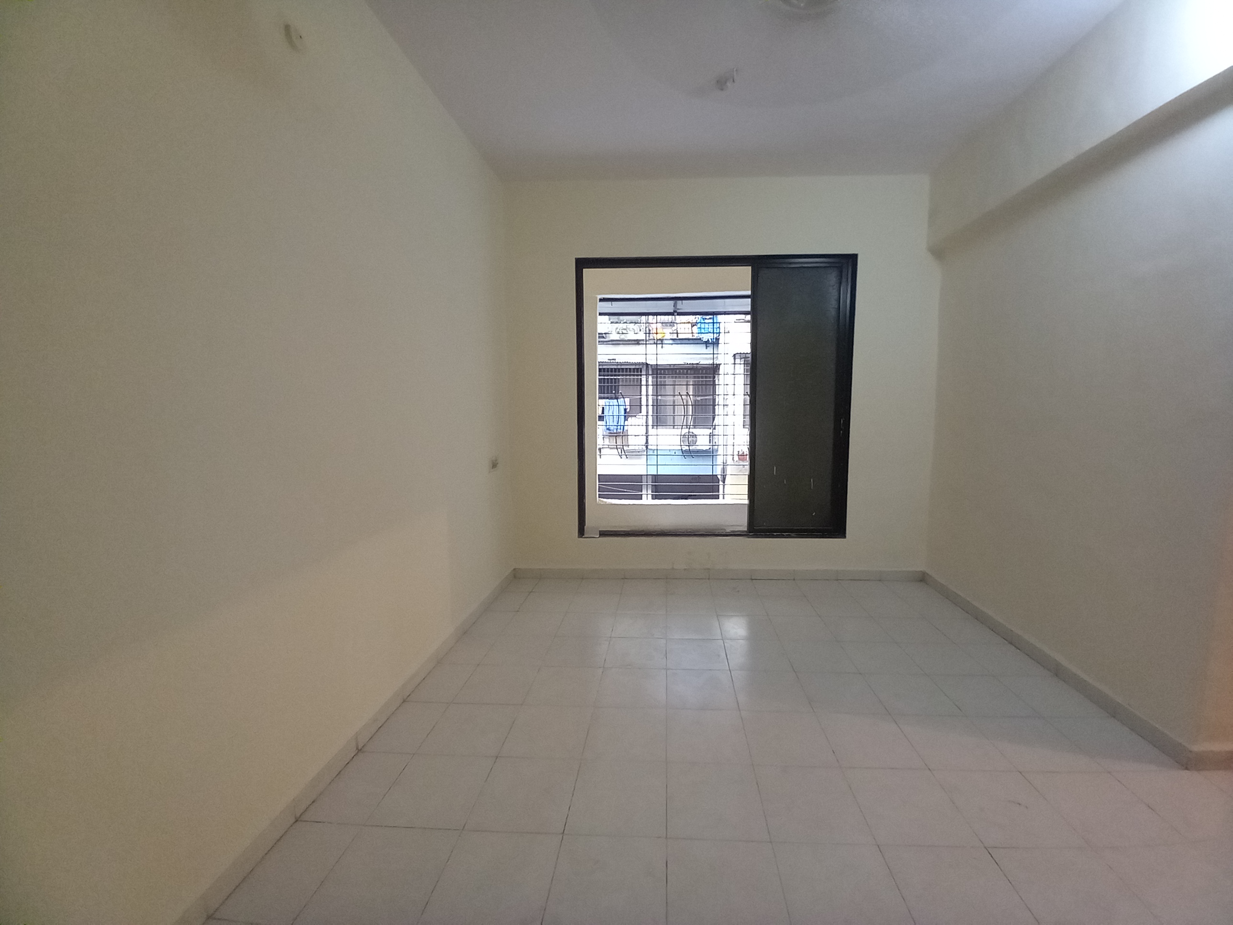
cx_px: 616
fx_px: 463
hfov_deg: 106.2
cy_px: 462
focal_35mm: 13
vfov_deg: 89.9
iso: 250
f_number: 2.2
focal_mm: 1.13
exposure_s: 1/25
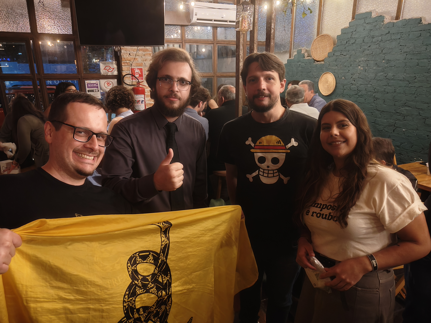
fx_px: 299
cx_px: 216
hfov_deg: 71.6
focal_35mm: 24
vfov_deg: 56.8
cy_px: 162
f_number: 1.8
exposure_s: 1/40
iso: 1600
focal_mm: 5.59
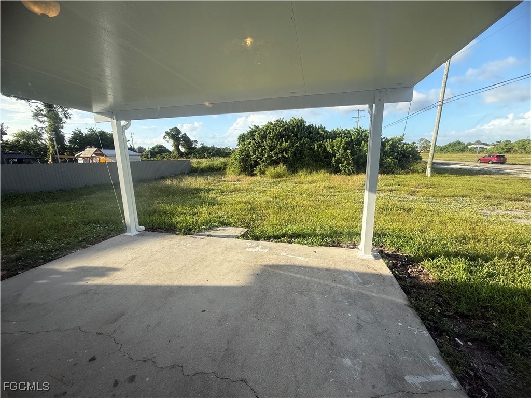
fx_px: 215
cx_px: 266
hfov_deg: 102.1
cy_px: 199
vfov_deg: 85.7
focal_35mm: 14
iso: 50
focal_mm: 2.22
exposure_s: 1/445
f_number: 2.2
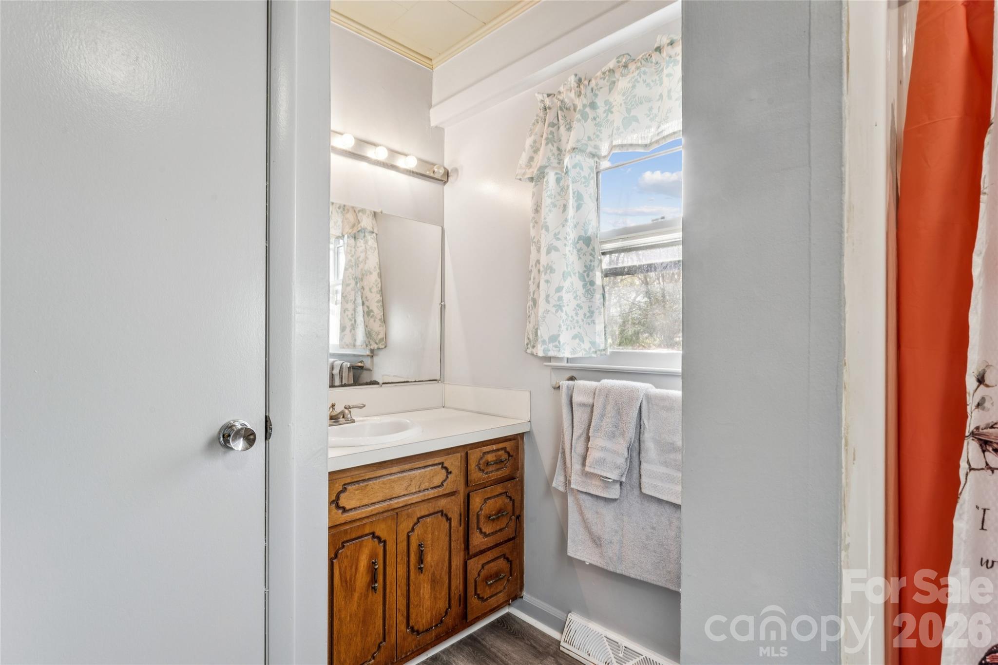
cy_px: 332
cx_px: 499
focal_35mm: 17
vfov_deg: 71.1
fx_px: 466
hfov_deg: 94.0
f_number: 13
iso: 100
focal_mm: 16.8
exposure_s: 1/1.67
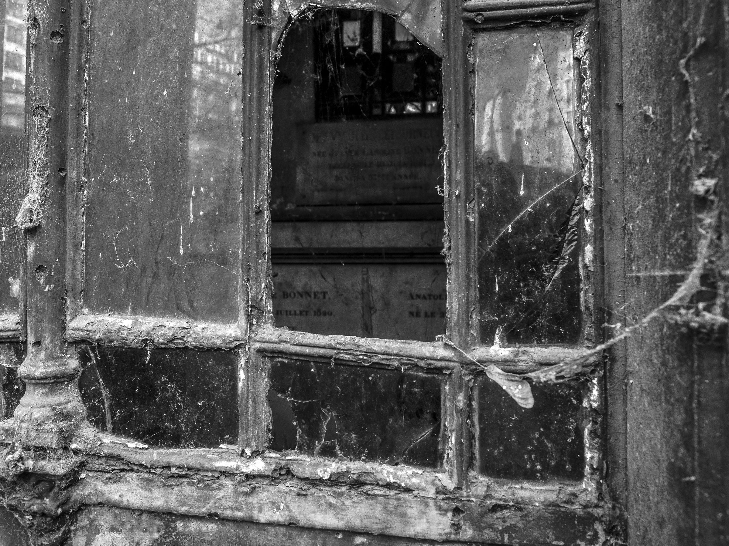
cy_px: 273
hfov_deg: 71.6
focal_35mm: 24
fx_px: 505
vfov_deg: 56.8
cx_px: 364
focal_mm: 12
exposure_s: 1/80
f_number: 5
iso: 640
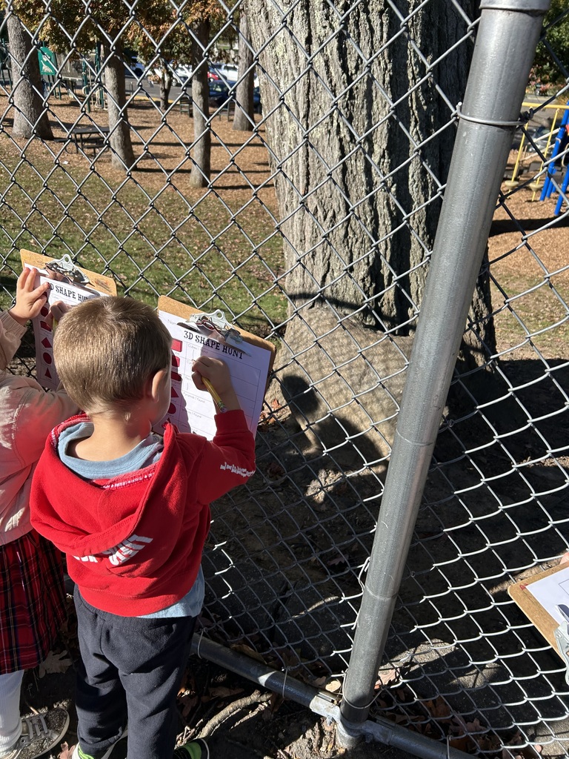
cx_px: 284
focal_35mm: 26
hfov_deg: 53.1
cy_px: 380
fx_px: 570
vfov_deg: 67.3
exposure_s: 1/1838
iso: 50
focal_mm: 5.7
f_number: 1.5
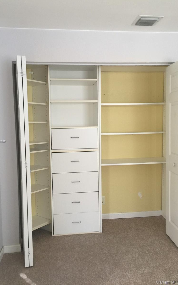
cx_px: 92
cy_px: 142
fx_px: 241
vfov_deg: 61.2
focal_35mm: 31
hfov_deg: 40.6
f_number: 2.2
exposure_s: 1/15
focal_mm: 4.15
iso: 32
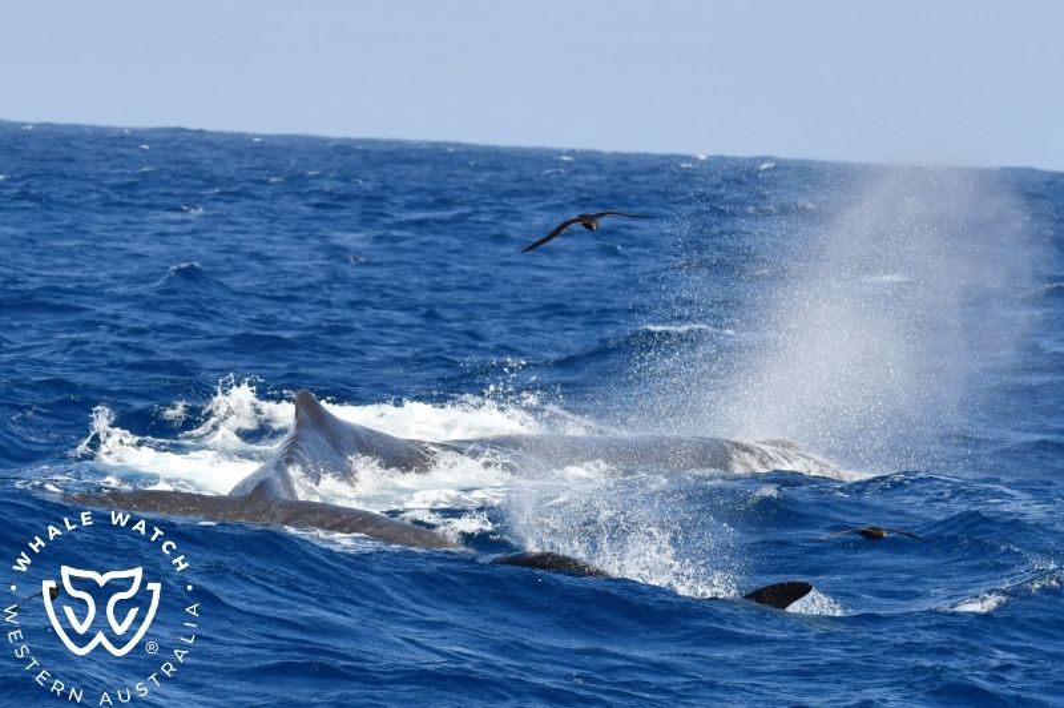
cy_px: 354
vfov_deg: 6.1
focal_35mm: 225
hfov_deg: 9.2
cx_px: 532
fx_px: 6644
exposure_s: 1/2000
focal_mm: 150
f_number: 8
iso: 400
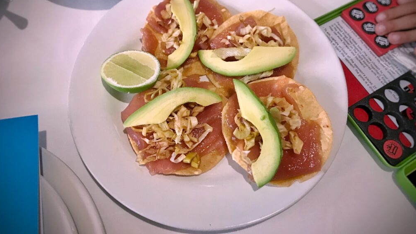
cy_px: 83
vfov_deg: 37.5
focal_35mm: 31
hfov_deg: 62.6
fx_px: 342
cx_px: 209
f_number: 1.8
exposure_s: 1/15
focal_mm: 3.99
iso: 80
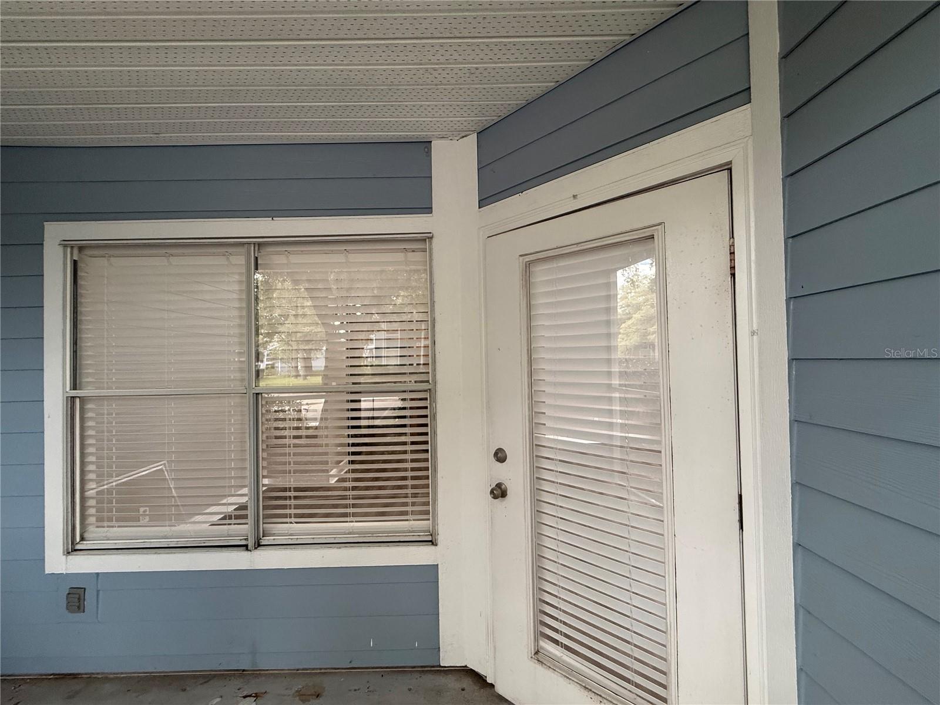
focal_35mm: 14
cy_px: 352
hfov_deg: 102.1
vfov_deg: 85.7
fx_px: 380
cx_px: 470
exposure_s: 1/120
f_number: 2.2
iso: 200
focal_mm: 2.22
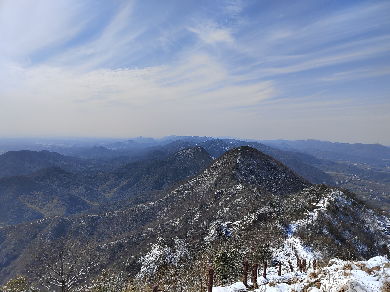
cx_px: 195
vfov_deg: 58.9
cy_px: 146
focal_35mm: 23
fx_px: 259
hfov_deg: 73.9
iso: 202
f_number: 1.9
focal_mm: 5.52
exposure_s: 1/2683
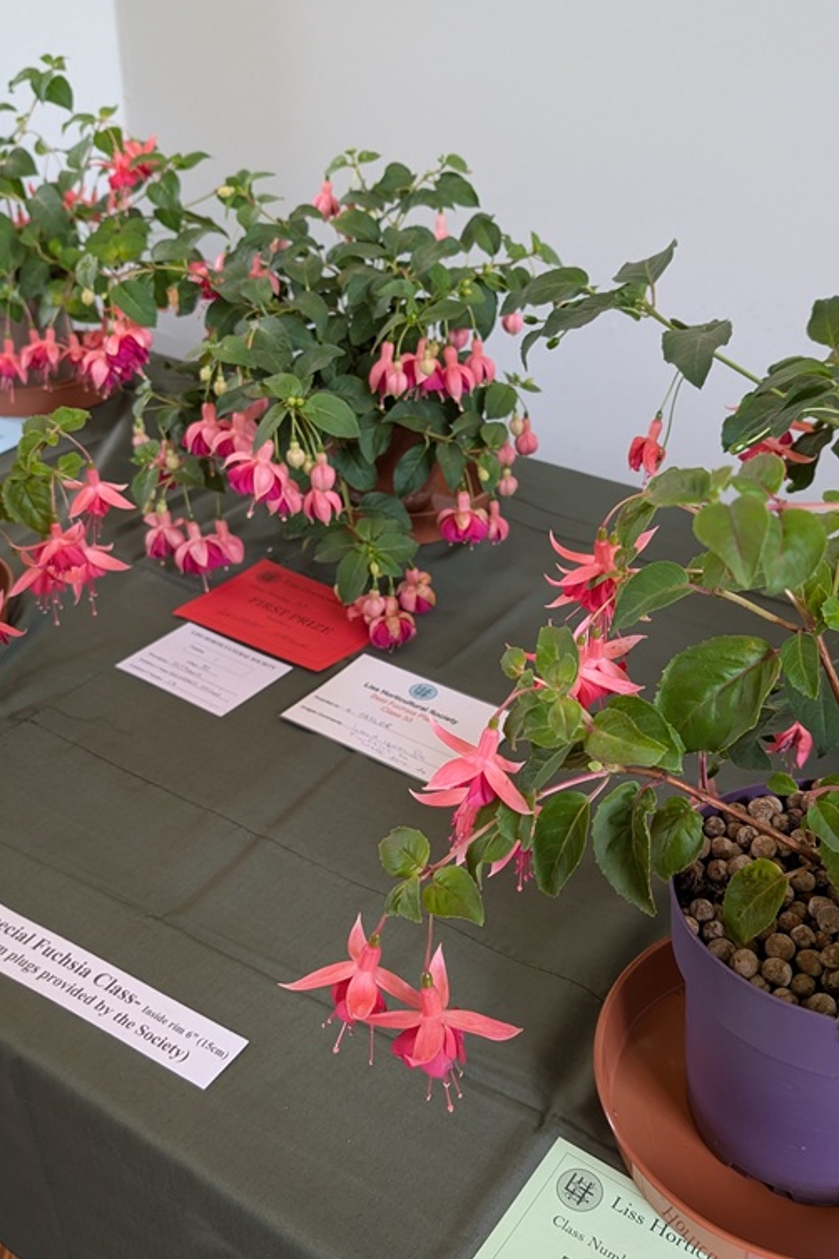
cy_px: 630
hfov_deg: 38.8
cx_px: 473
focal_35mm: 34
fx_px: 1188
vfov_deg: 55.8
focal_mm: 6.9
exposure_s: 1/45.2
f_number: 1.68
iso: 90
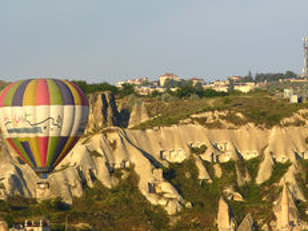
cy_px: 40
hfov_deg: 4.3
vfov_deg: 3.2
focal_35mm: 459
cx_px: 259
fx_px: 4082
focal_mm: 47.3
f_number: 5.8
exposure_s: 1/320
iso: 100
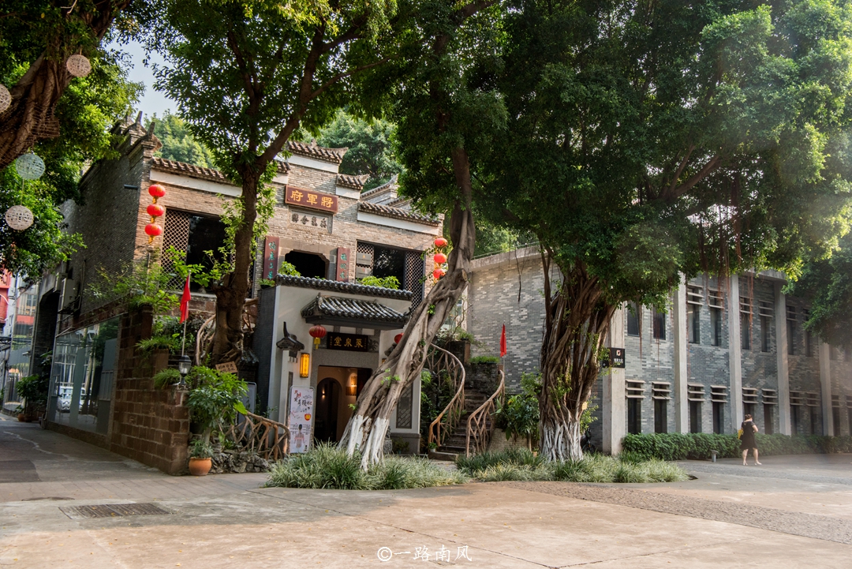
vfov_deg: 41.2
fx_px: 758
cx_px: 426
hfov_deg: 58.7
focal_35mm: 32
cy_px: 284
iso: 250
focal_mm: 32
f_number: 11
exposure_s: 1/100
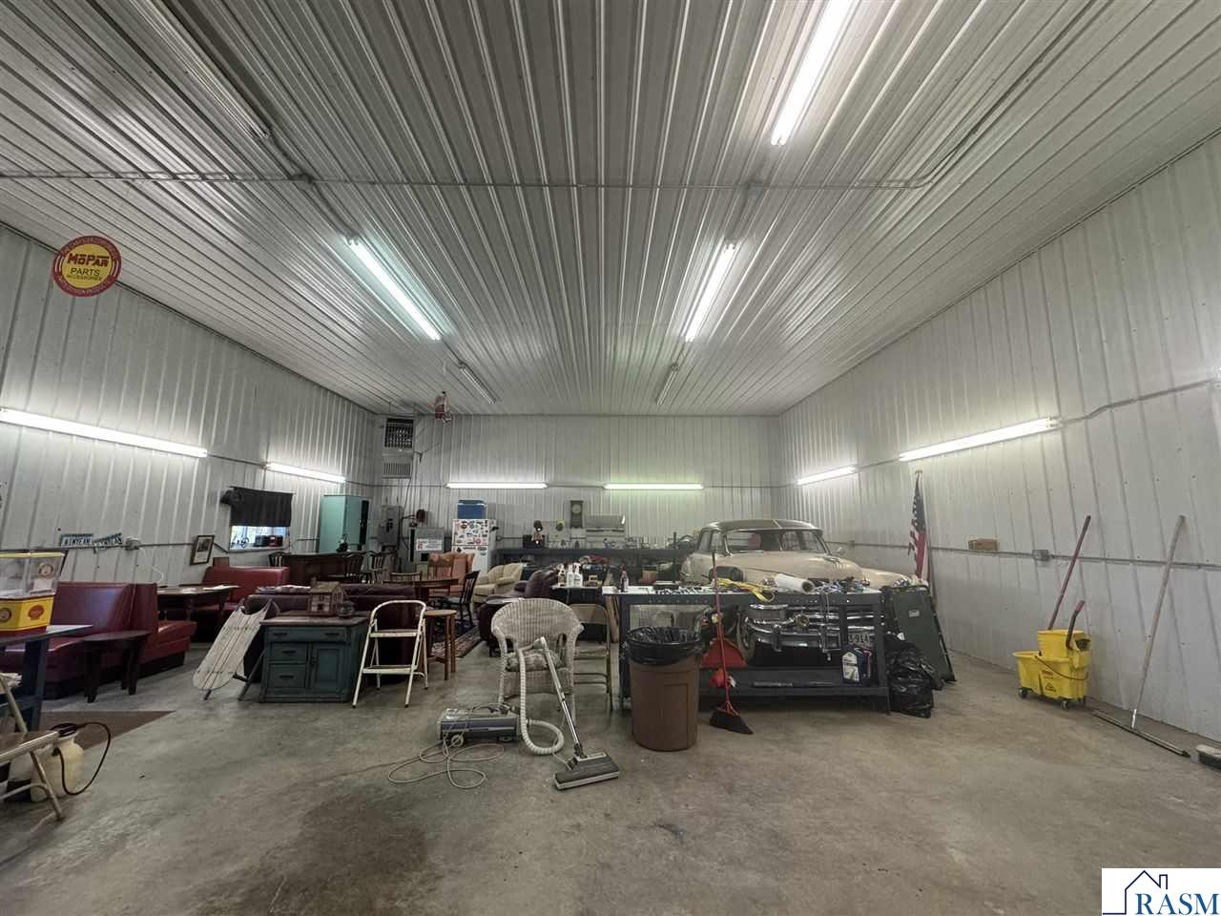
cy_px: 458
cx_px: 610
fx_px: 494
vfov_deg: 85.7
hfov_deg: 102.1
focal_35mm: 14
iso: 250
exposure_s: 1/120
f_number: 2.2
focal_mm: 2.22
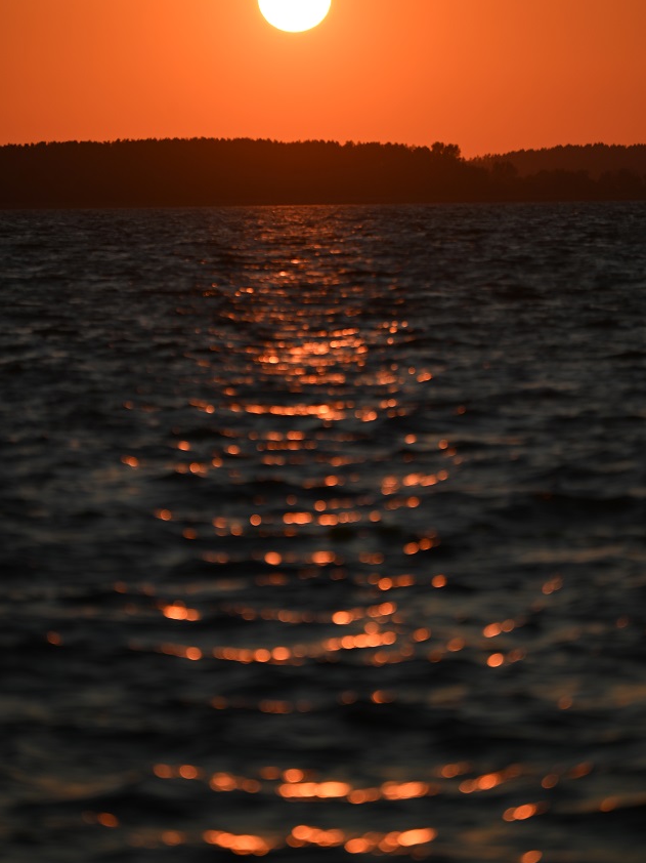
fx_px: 7294
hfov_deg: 5.1
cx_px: 324
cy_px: 384
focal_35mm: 293
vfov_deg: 6.8
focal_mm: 270
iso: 110
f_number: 5.6
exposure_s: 1/1000
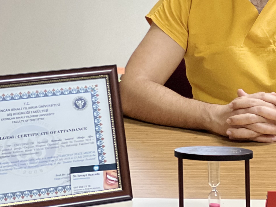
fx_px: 1292
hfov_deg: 12.1
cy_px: -4
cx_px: 270
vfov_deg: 9.1
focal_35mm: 162
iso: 320
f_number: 2.8
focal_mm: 9
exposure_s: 1/25
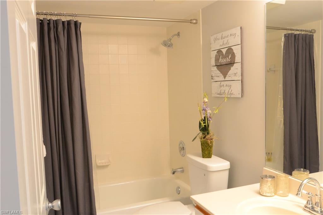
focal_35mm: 30
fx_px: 269
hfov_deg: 61.9
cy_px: 108
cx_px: 162
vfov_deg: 43.6
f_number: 11
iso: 1100
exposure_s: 1/8
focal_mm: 20
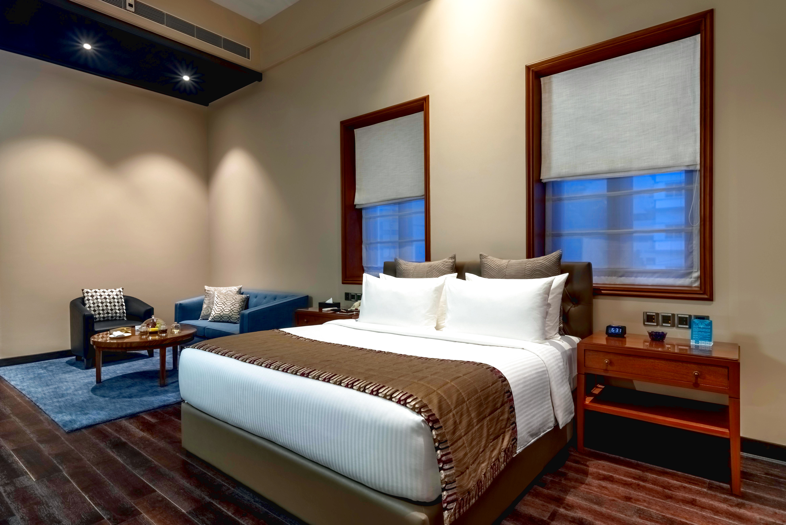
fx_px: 415
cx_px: 393
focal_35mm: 19
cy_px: 262
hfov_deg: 86.9
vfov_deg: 64.6
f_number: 14
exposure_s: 1/20
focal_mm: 19
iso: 1000
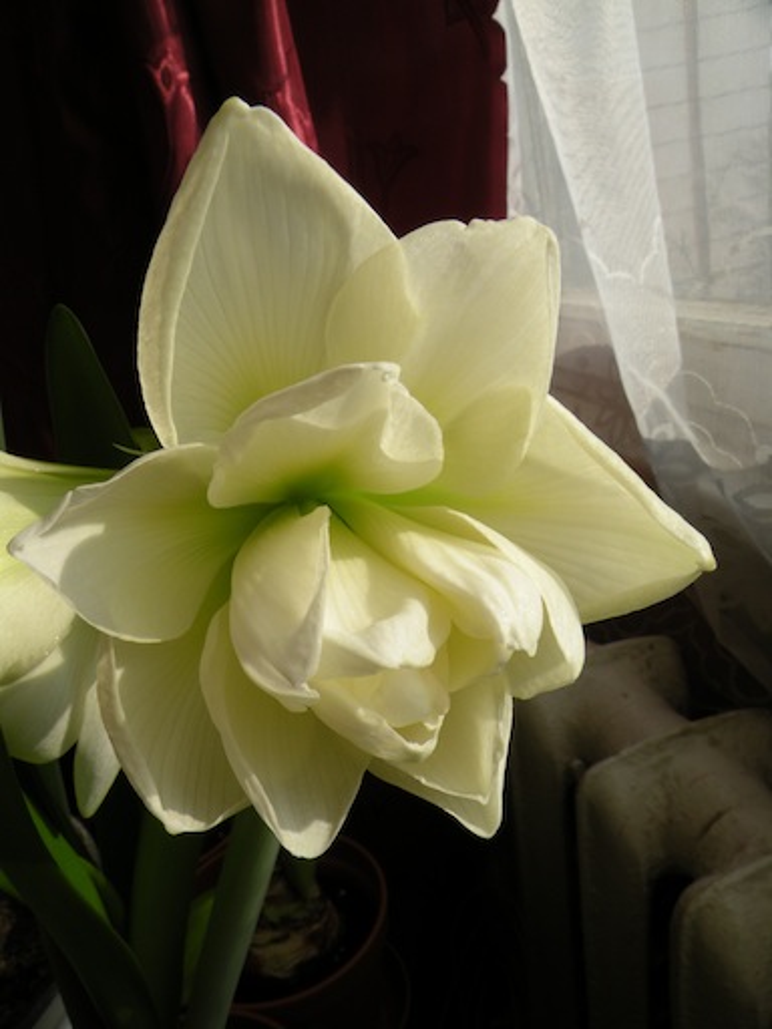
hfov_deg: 51.4
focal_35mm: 27
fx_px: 803
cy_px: 514
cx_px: 386
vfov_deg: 65.3
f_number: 6.3
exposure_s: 1/224
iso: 64
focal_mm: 4.7
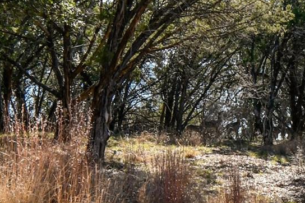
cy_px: 64
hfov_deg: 18.1
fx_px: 957
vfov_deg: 12.1
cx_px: 195
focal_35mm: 113
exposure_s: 1/250
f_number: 7.1
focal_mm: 20
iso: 200
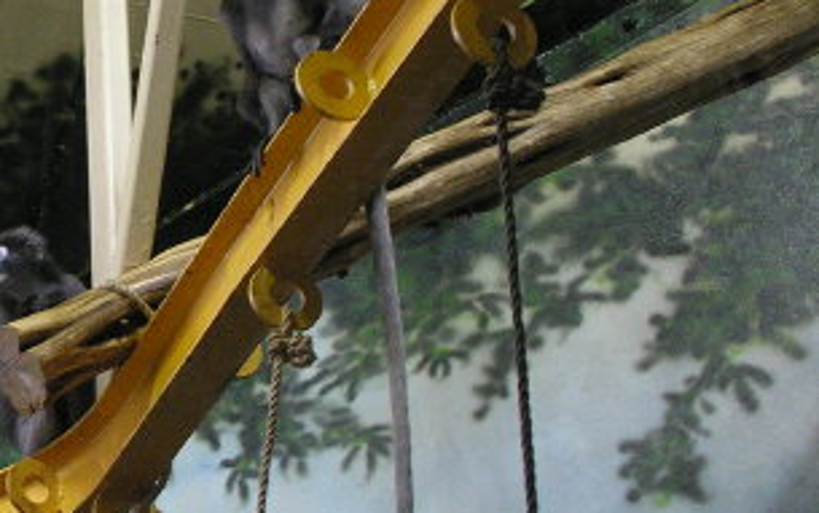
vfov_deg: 12.2
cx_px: 0
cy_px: 384
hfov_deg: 18.9
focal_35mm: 107
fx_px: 2390
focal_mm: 8.9
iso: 200
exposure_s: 1/14
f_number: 2.8
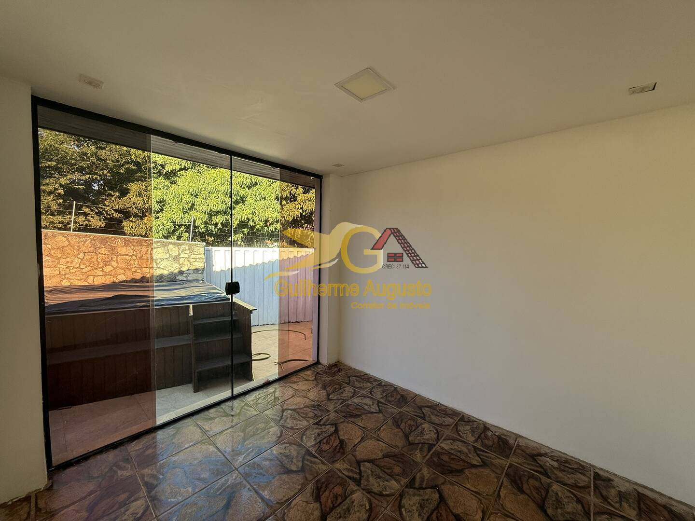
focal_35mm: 14
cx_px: 348
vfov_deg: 85.7
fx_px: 281
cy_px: 260
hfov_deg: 102.1
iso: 64
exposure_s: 1/164
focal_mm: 2.22
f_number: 2.2
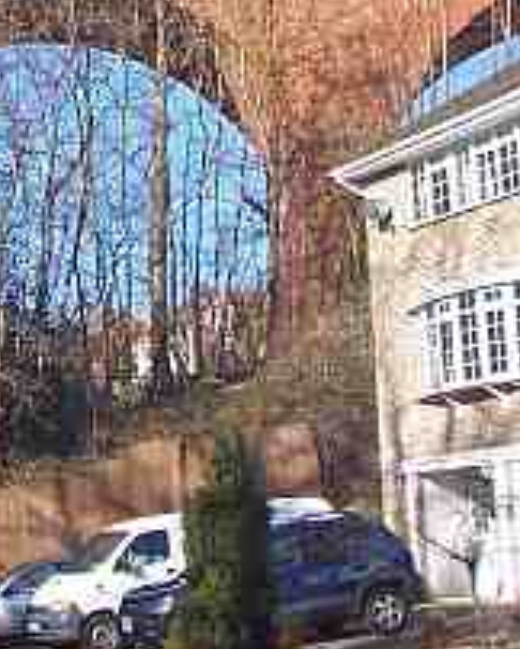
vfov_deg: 20.3
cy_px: 239
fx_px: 1806
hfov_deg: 15.1
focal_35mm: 94
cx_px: -266
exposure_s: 1/250
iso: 64
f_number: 3.9
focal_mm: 6.4
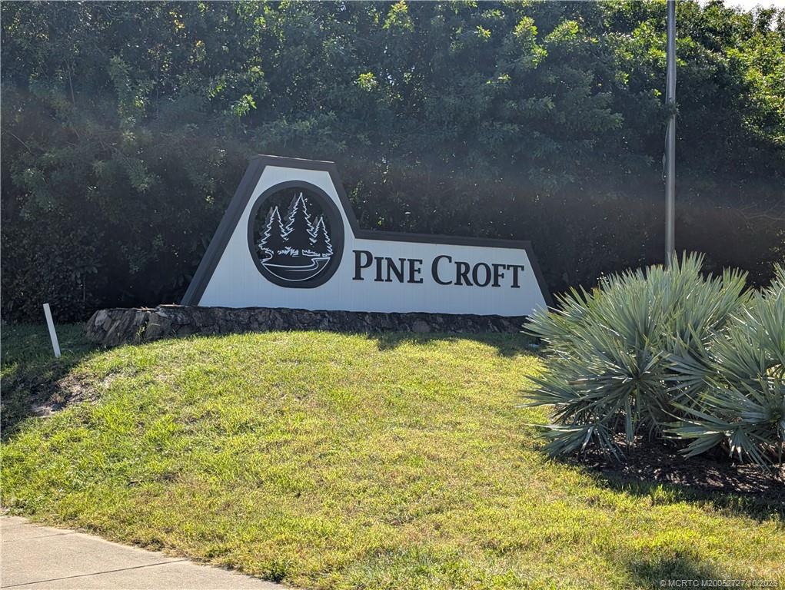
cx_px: 392
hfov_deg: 38.9
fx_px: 1112
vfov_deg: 29.7
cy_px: 295
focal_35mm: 49
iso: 18
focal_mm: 6.9
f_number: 1.68
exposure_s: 1/853
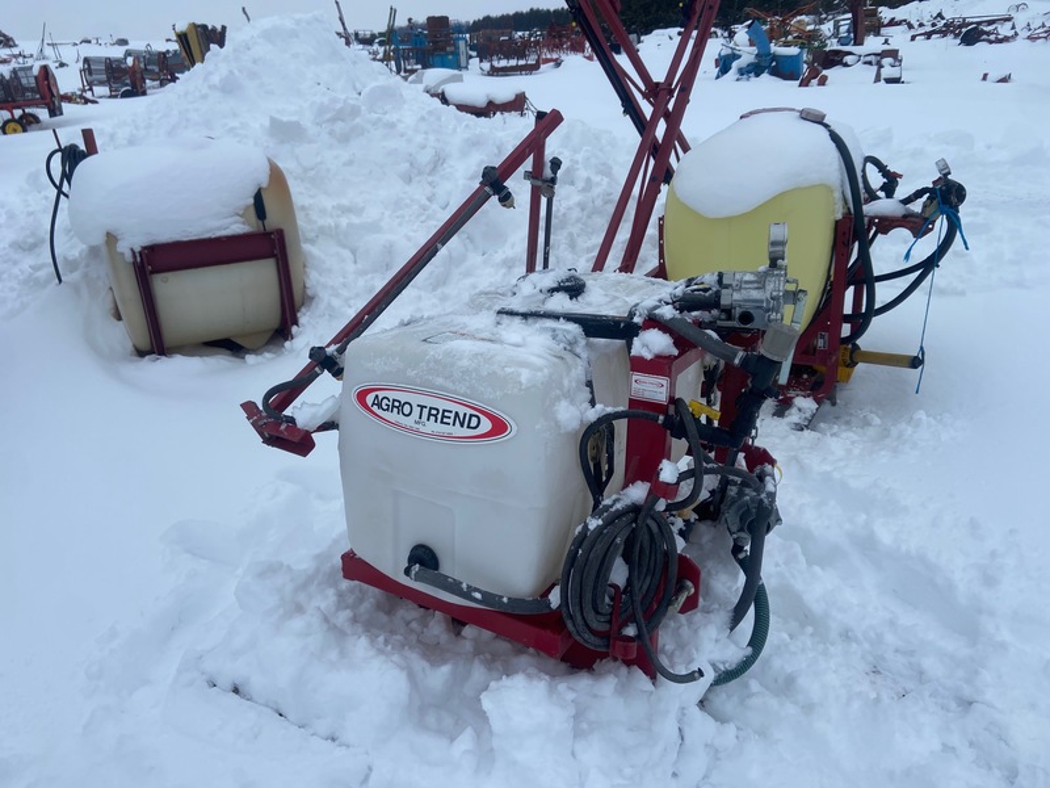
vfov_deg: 53.1
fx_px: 789
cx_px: 525
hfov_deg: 67.3
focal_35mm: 26
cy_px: 394
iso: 32
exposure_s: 1/2028
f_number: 1.8
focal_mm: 4.25
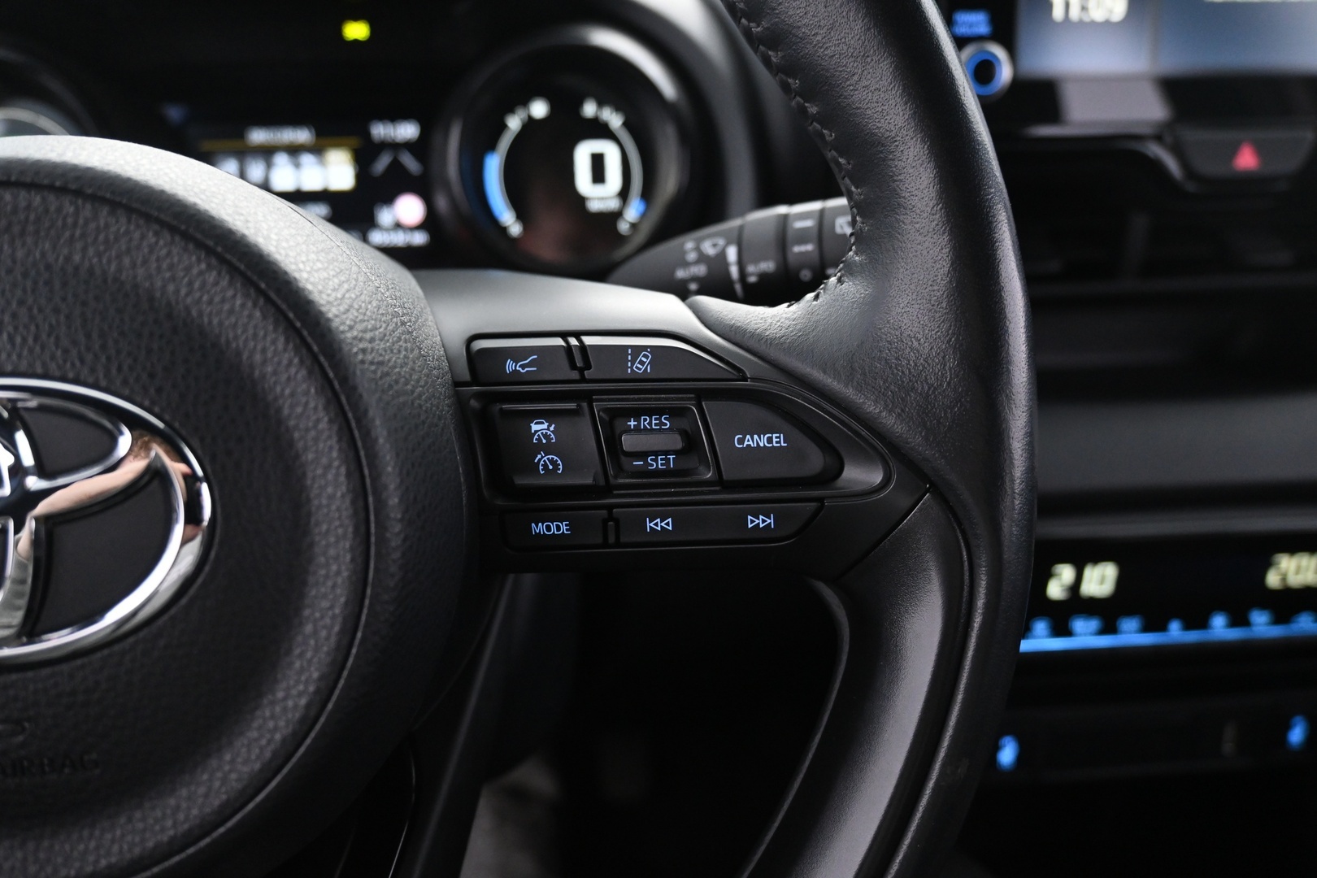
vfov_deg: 44.6
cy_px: 439
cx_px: 658
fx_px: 1070
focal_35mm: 29
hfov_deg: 63.2
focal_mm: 19.5
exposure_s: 1/30
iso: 2200
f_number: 3.8
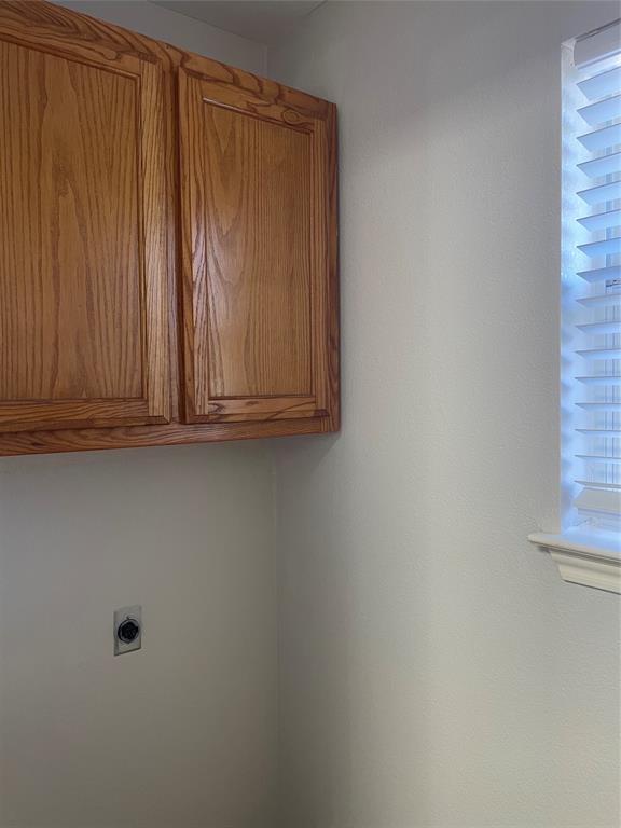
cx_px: 310
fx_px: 622
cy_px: 414
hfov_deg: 53.1
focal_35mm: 26
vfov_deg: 67.3
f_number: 1.6
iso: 125
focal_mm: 4.2
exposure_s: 1/60
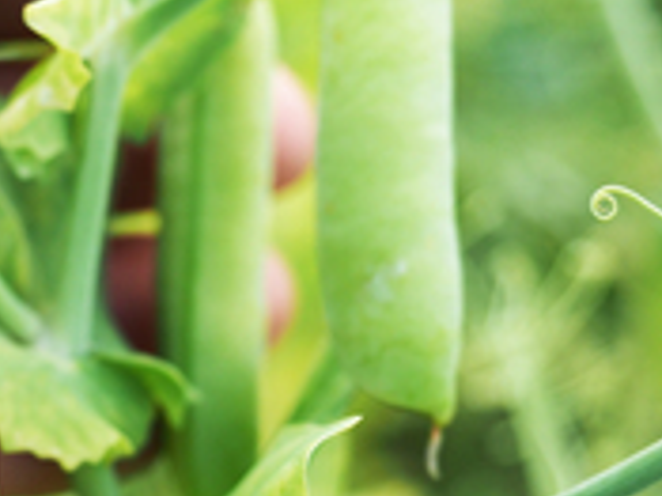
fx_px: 3325
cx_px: -26
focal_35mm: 174
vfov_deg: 8.5
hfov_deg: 11.2
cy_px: 237
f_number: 3.2
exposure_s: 1/500
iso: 200
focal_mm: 40
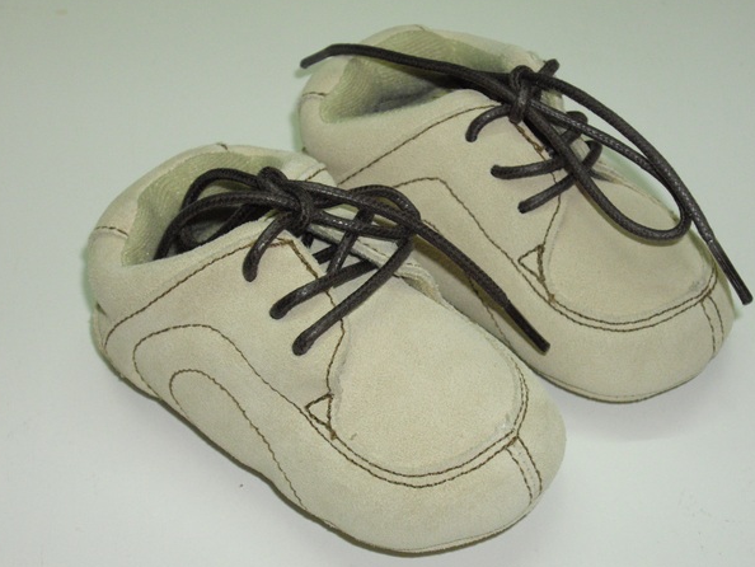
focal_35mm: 70
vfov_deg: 21.0
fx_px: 1527
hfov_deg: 27.8
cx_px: 393
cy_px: 289
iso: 400
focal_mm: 13.7
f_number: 3.8
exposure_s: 1/80
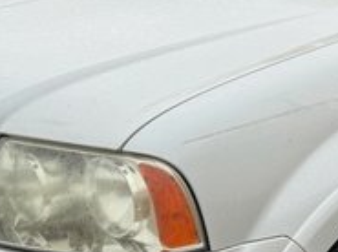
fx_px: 799
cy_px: 185
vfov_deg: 17.8
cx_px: 308
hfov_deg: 23.2
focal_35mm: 82
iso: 80
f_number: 1.78
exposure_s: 1/2053
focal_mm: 6.76
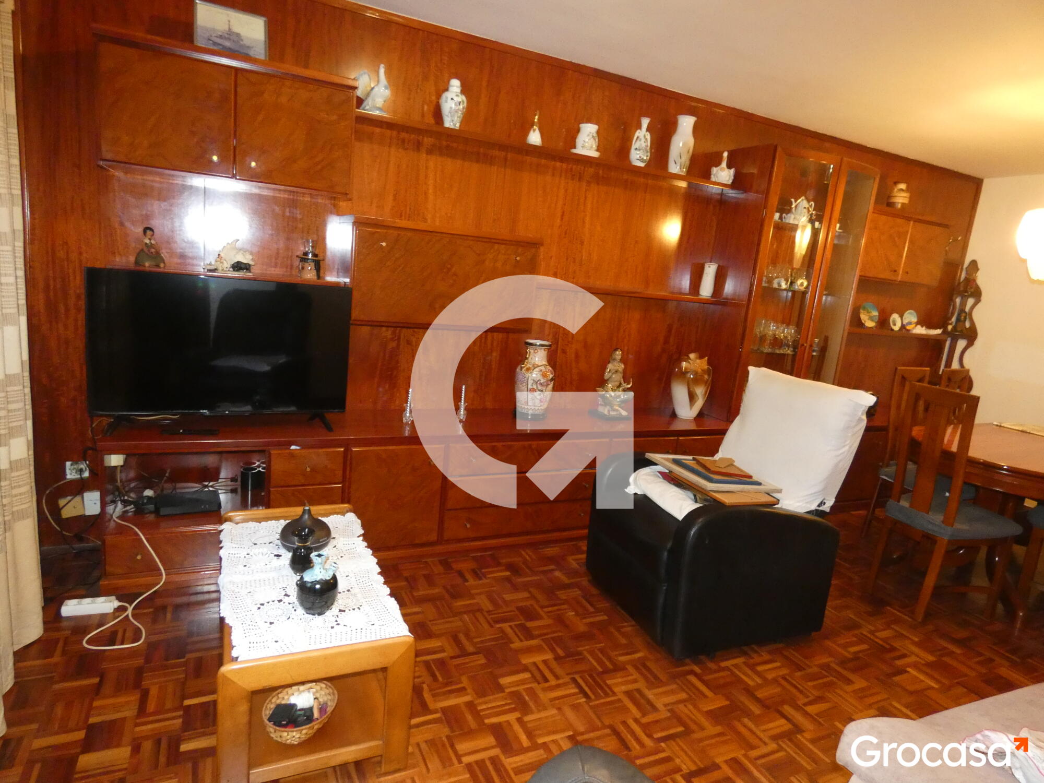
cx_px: 522
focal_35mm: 20
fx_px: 603
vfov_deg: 66.0
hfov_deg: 81.7
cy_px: 392
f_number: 2.8
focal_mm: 3.6
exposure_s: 1/60
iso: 800
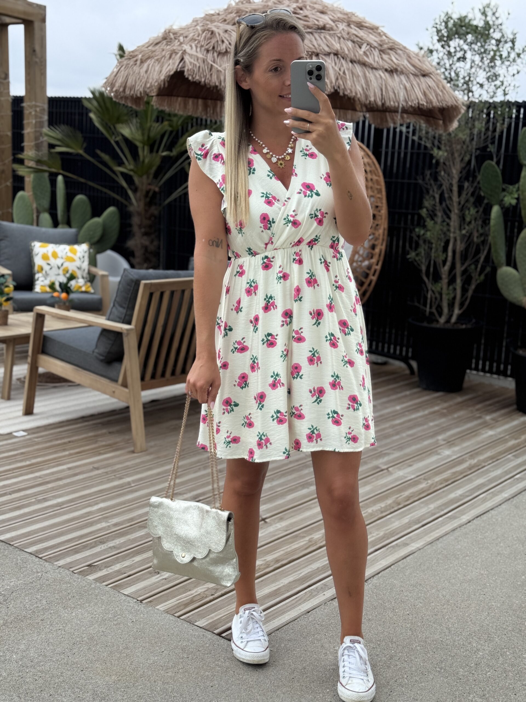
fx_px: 972
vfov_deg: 39.7
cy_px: 351
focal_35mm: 48
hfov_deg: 30.3
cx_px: 263
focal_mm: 6.76
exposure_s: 1/1923
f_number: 1.78
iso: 64
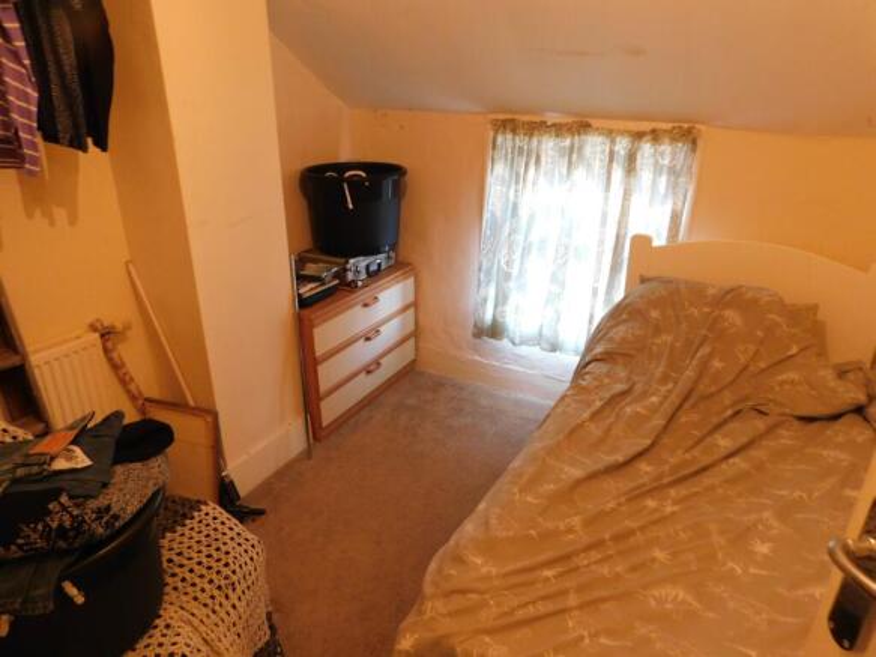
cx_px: 438
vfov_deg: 58.9
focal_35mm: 23
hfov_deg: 73.9
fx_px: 582
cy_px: 328
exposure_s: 1/20
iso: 400
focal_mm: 4
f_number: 3
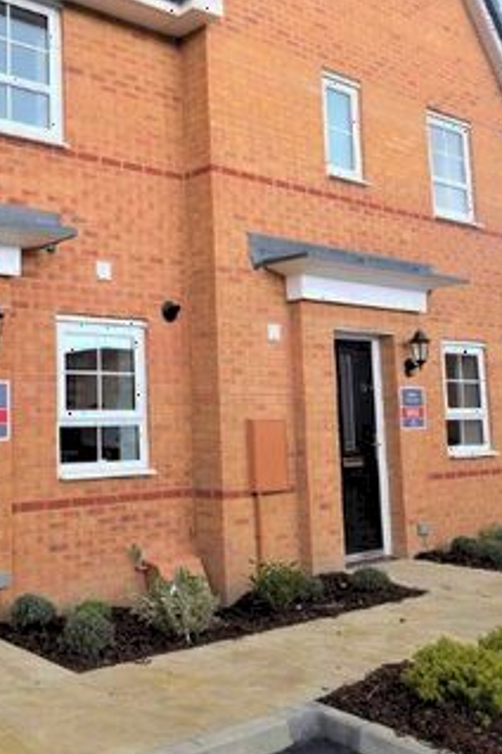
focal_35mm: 33
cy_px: 312
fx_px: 690
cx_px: -2
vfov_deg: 56.9
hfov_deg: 36.0
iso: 400
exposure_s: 1/200
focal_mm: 10
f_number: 7.1
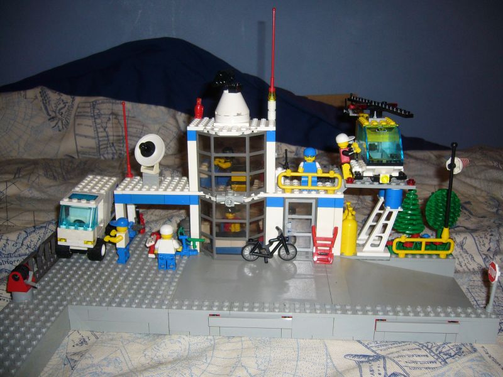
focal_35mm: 35
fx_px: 509
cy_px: 188
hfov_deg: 52.6
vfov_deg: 40.7
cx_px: 252
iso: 100
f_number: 2.8
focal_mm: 5.8
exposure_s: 1/60
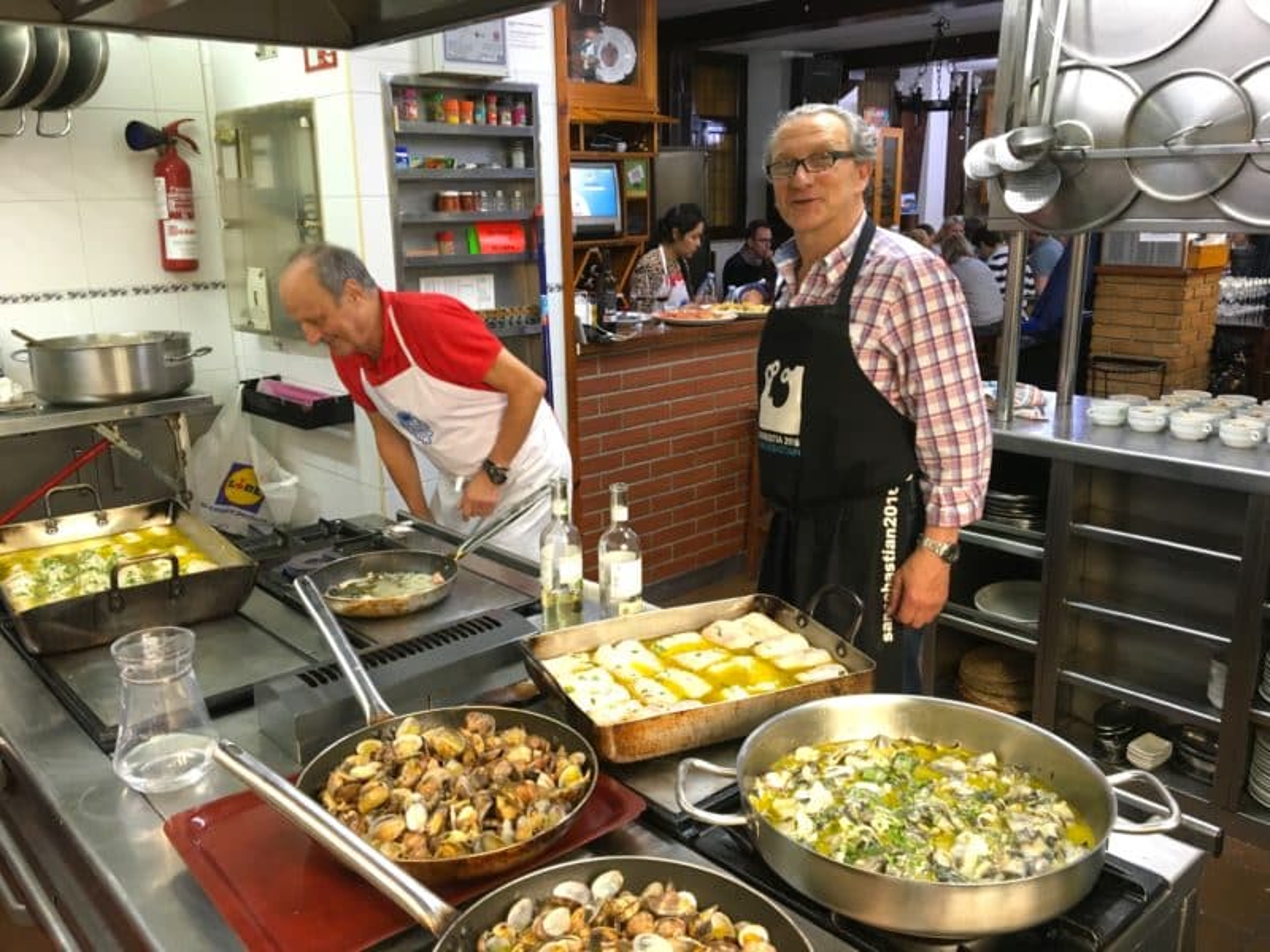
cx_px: 635
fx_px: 1064
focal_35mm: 29
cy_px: 476
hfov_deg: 61.7
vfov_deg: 48.2
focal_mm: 4.15
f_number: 2.2
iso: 125
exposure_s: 1/33
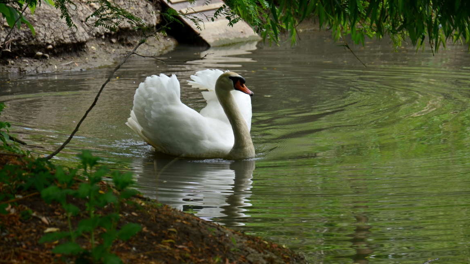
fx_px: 2138
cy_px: 129
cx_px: 235
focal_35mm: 172
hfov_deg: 12.5
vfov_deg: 7.1
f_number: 5.6
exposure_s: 1/200
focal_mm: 105
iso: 100
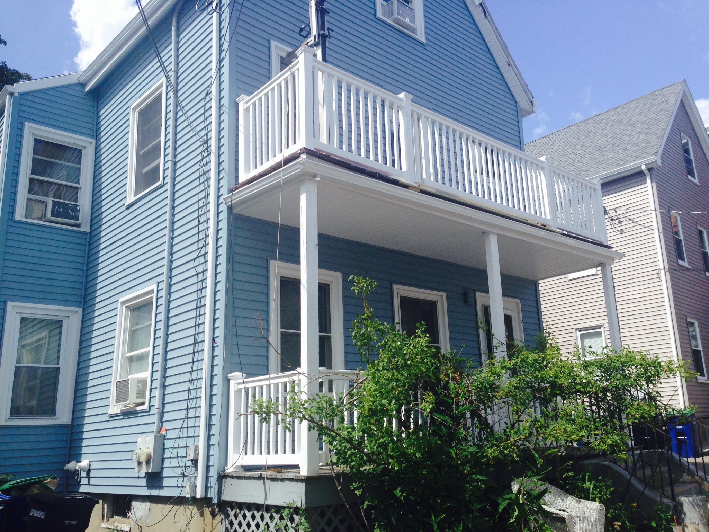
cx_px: 354
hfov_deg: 55.4
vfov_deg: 42.9
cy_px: 266
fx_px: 676
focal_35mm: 33
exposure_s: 1/1153
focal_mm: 4.12
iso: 50
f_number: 2.4
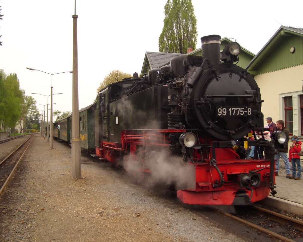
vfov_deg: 40.1
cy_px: 121
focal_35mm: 37
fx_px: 332
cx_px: 142
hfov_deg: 49.1
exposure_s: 1/141
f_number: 7.1
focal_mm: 5.8
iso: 50
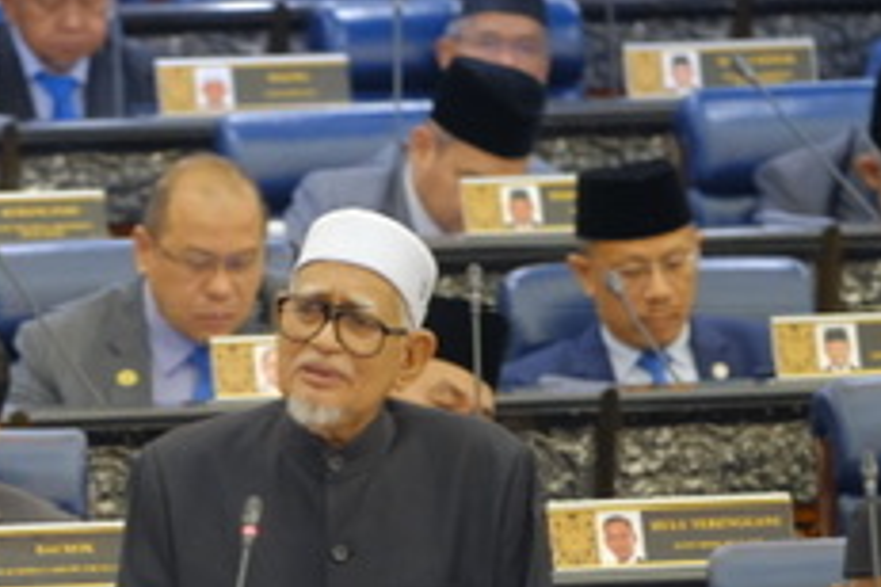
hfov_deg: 3.5
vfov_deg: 2.4
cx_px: -27
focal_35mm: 582
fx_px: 14242
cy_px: 536
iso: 3200
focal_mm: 140
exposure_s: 1/320
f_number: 2.8
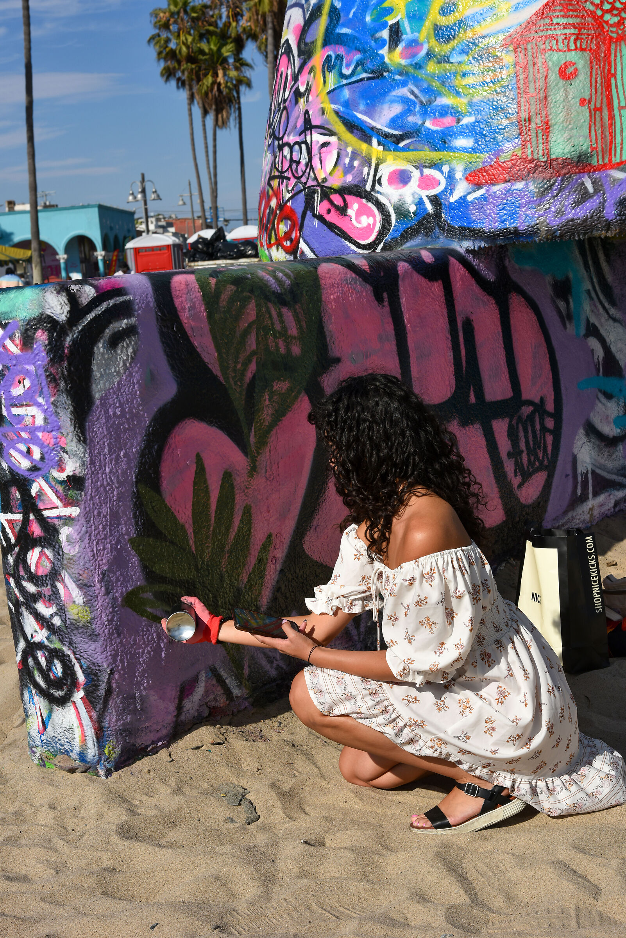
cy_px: 469
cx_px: 313
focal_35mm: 55
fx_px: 1433
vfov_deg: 36.2
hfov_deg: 24.6
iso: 160
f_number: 10
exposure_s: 1/400
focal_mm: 55
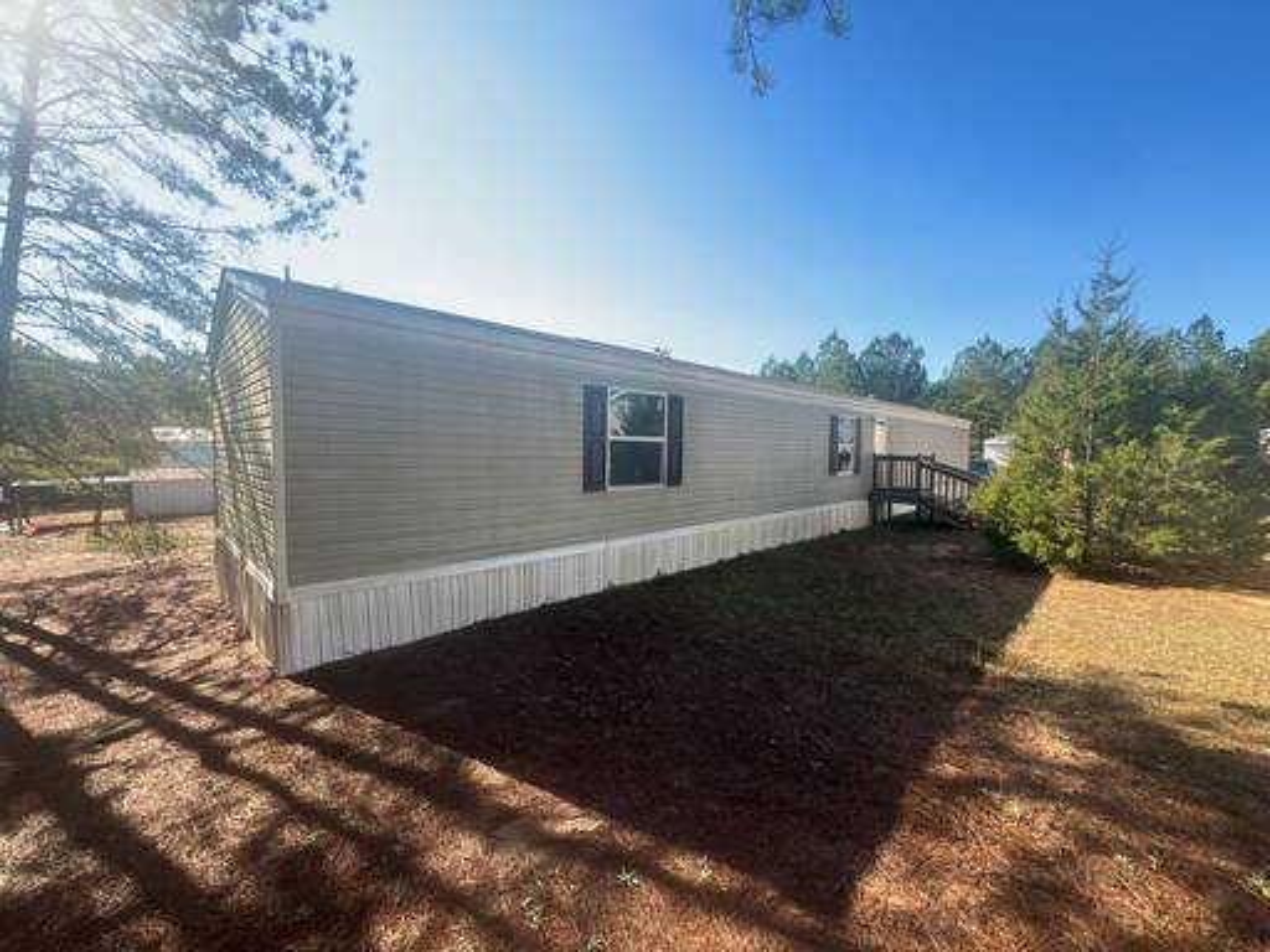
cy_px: 476
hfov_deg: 106.2
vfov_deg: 89.9
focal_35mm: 13
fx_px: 477
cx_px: 635
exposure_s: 1/249
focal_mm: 1.57
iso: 32
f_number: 1.8
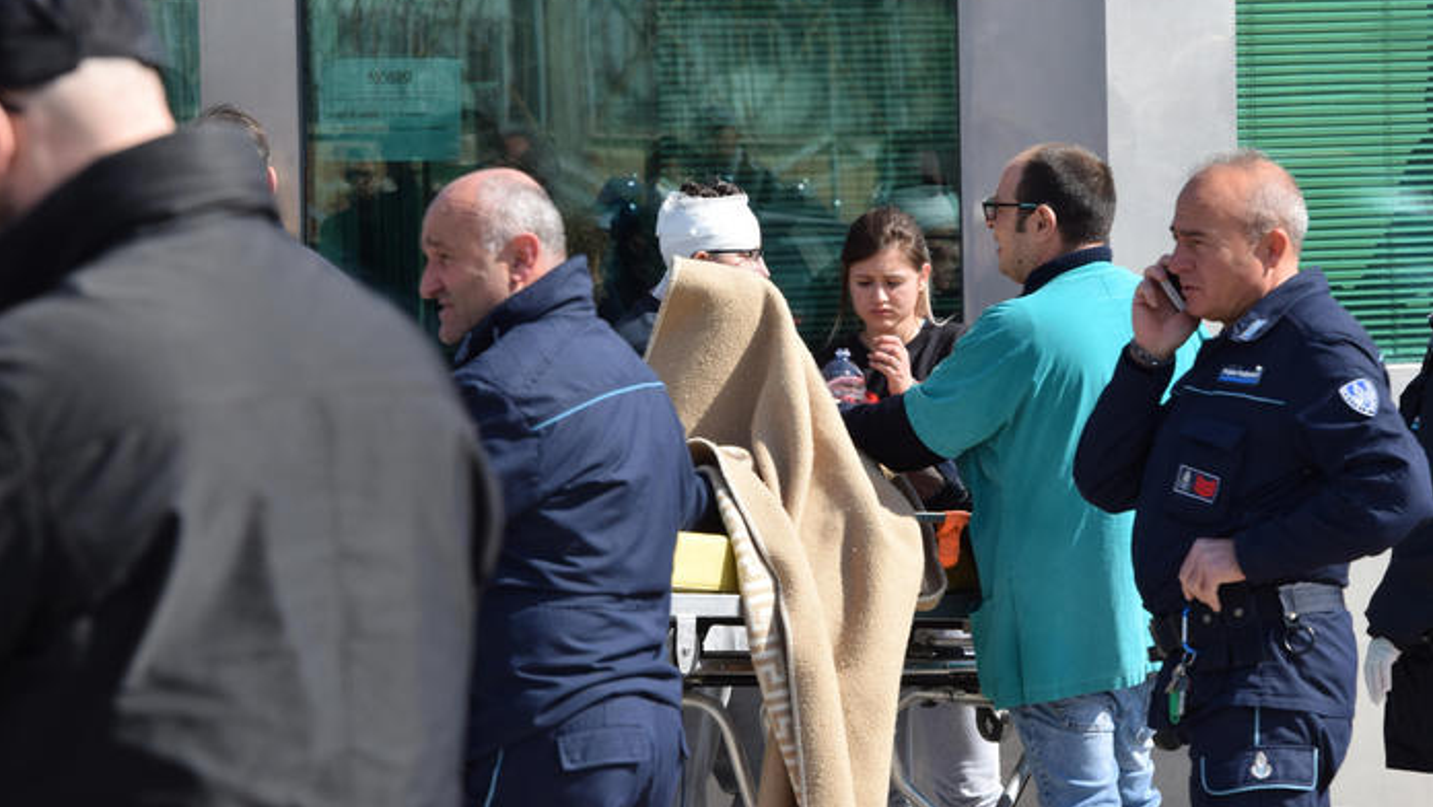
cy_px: 335
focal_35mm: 277
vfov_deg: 4.4
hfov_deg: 7.8
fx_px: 10511
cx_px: 714
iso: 200
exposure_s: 1/200
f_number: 13
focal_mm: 175
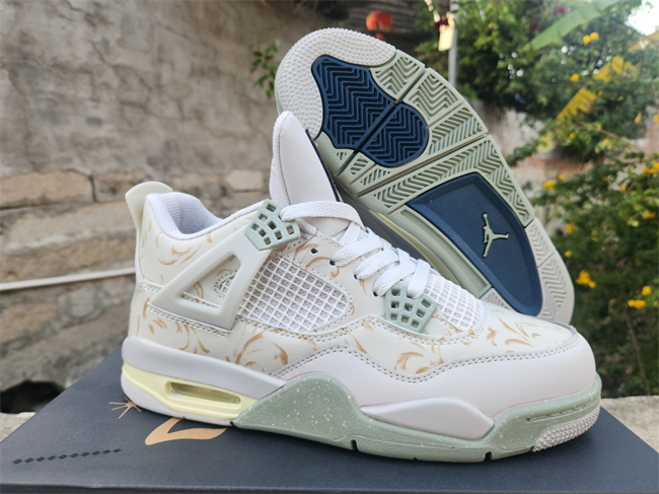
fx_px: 438
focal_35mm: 23
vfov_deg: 58.8
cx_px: 330
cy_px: 247
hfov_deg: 73.9
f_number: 1.8
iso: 32
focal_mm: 5.4
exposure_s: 1/100
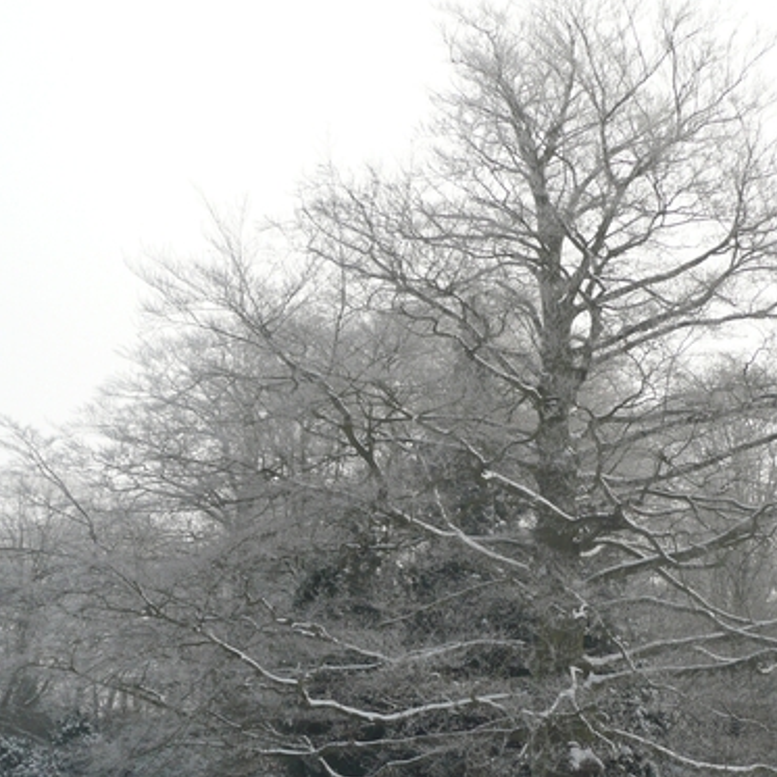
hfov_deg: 26.8
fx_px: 1625
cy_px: 458
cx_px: 494
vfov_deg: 26.8
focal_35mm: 64
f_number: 4.1
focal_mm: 7.3
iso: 100
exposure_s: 1/200
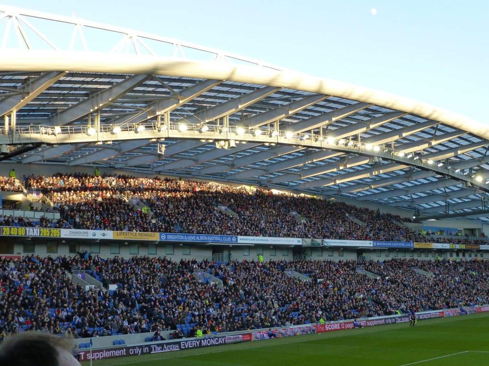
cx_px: 244
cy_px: 183
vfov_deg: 30.9
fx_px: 664
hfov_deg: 40.4
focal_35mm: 47
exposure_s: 1/125
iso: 160
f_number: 4.2
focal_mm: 8.5
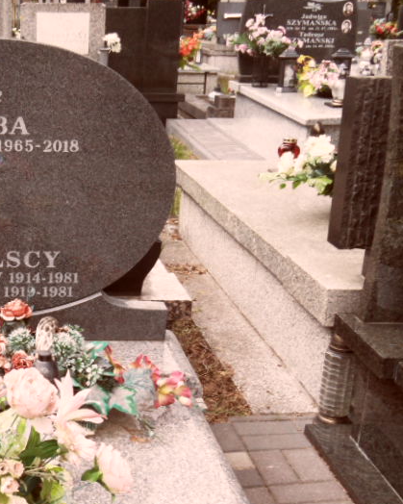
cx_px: -11
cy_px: 295
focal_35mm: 61
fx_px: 910
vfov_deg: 30.9
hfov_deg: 23.8
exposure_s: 1/125
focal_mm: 5.3
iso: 80
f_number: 3.4
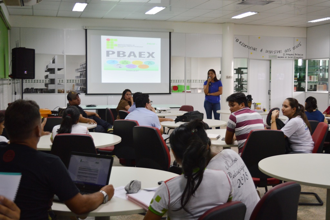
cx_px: 165
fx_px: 426
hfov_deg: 42.4
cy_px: 110
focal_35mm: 46
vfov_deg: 28.9
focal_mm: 31
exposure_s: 1/60
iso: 450
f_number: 4.2
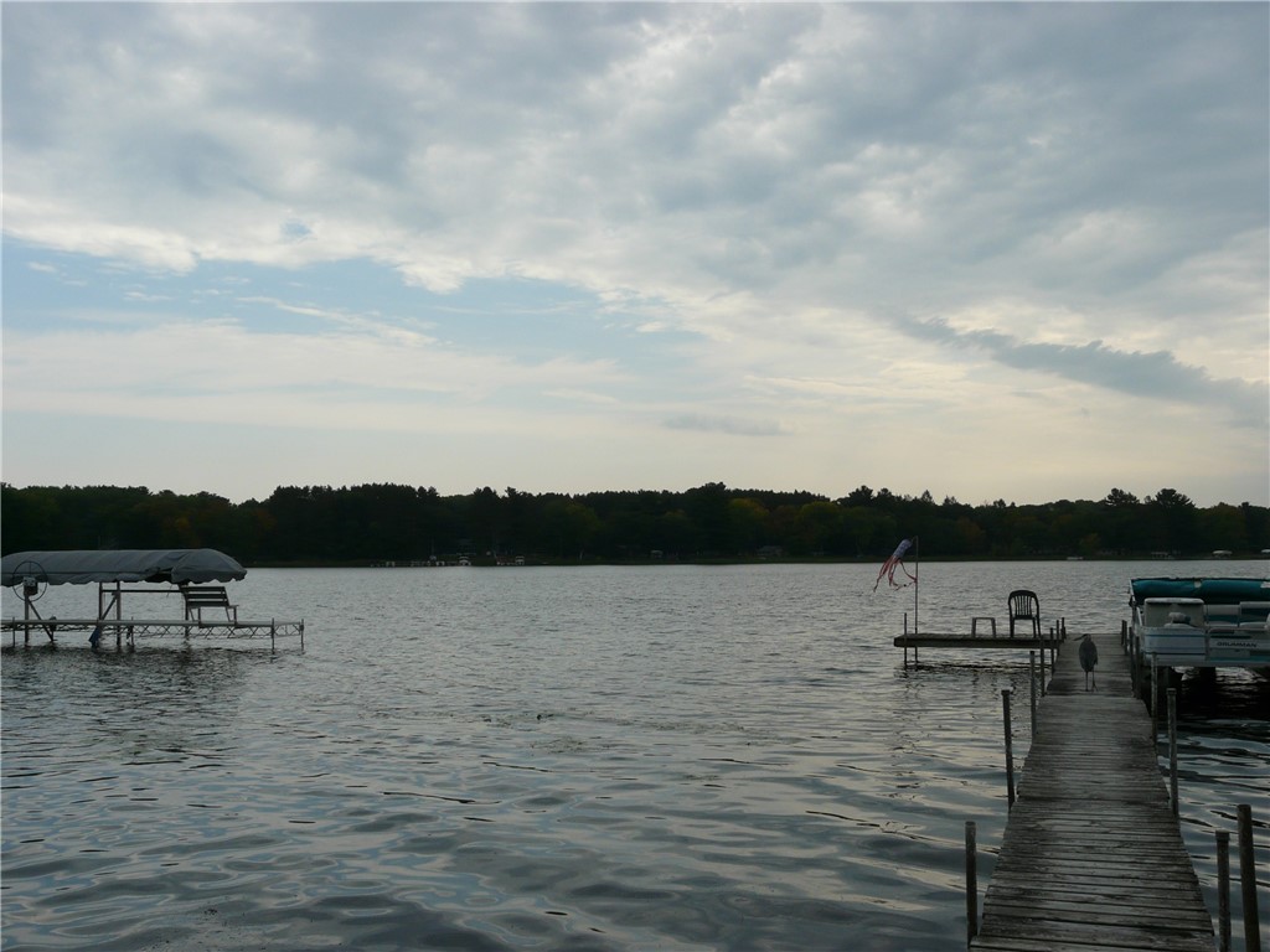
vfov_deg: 38.7
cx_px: 635
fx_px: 1357
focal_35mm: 37
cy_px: 476
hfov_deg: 50.1
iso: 100
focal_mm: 6
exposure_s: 1/400
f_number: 5.6
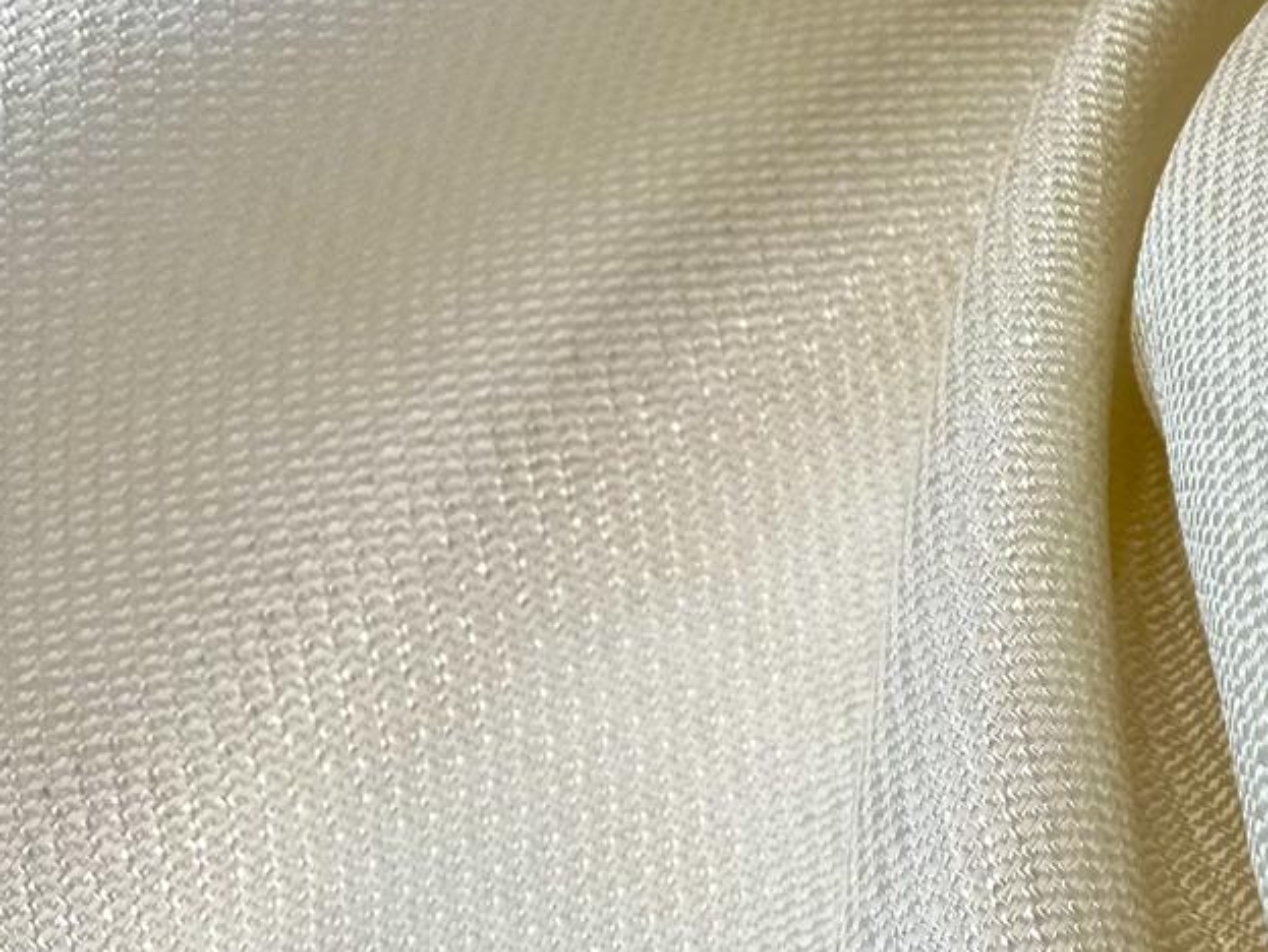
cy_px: 26
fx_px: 2822
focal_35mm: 77
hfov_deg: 22.1
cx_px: 1748
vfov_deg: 18.7
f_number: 1.6
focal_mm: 5.1
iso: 50
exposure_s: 1/120
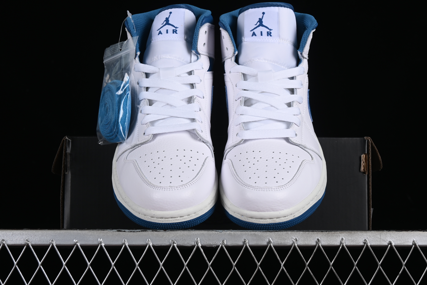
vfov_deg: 18.2
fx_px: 890
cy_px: 142
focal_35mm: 75
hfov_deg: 27.0
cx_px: 214
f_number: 8
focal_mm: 50
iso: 160
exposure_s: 1/125
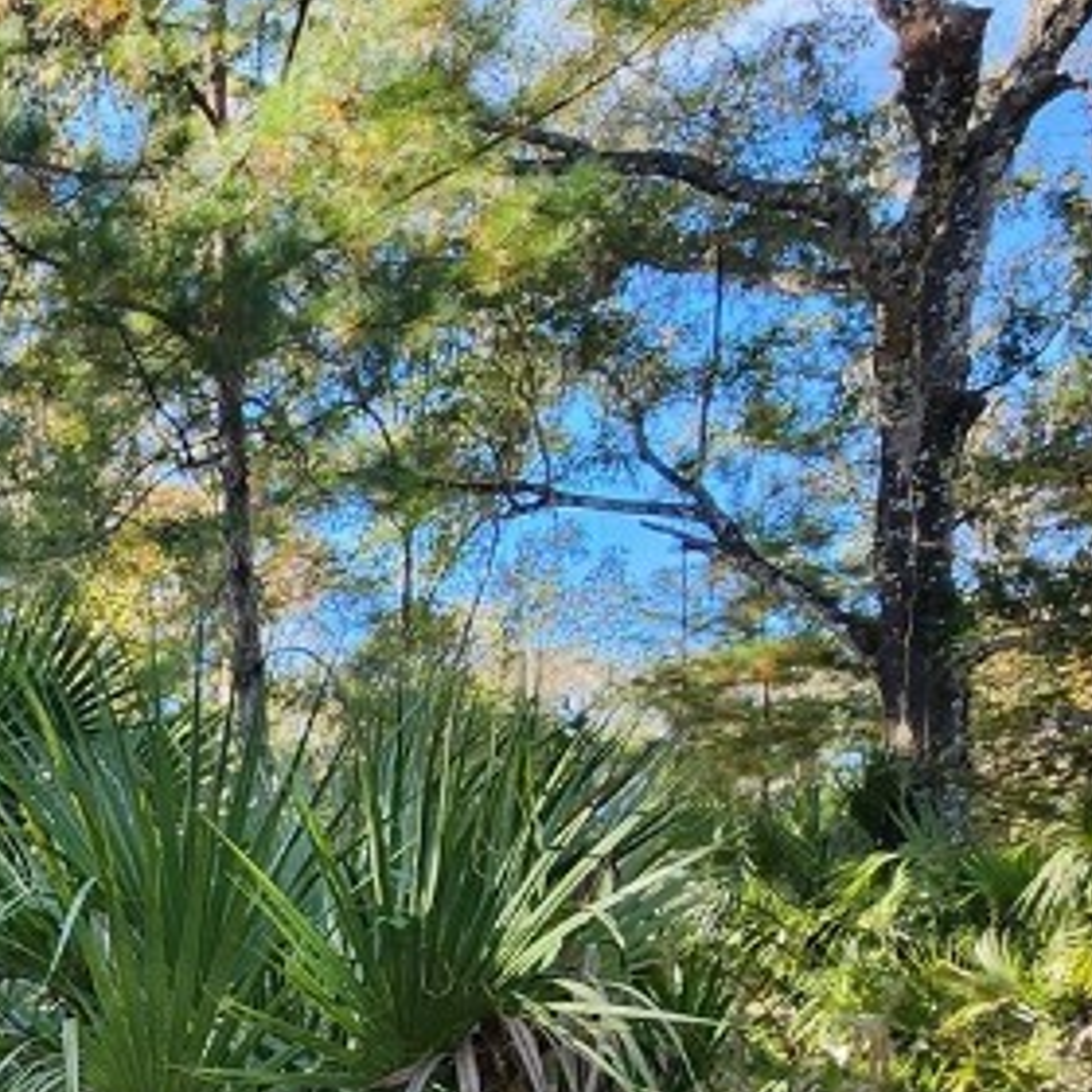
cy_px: 1084
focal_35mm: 42
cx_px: -577
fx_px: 1499
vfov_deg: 36.2
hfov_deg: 27.0
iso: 50
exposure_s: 1/289
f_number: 2.2
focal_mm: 2.2
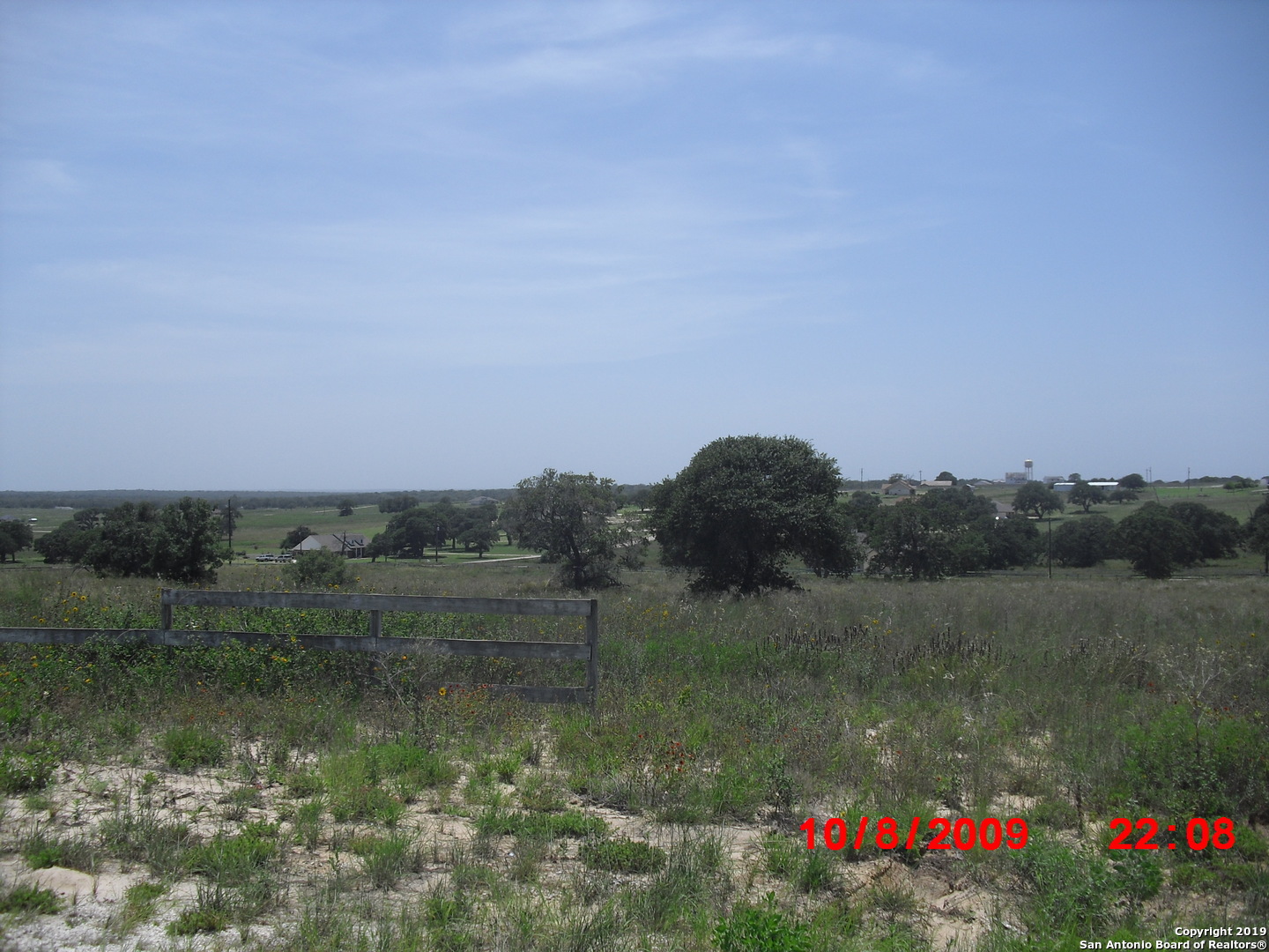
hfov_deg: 51.4
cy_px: 476
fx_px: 1320
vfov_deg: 39.7
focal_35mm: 36
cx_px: 634
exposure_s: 1/200
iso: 64
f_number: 7.8
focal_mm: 6.3
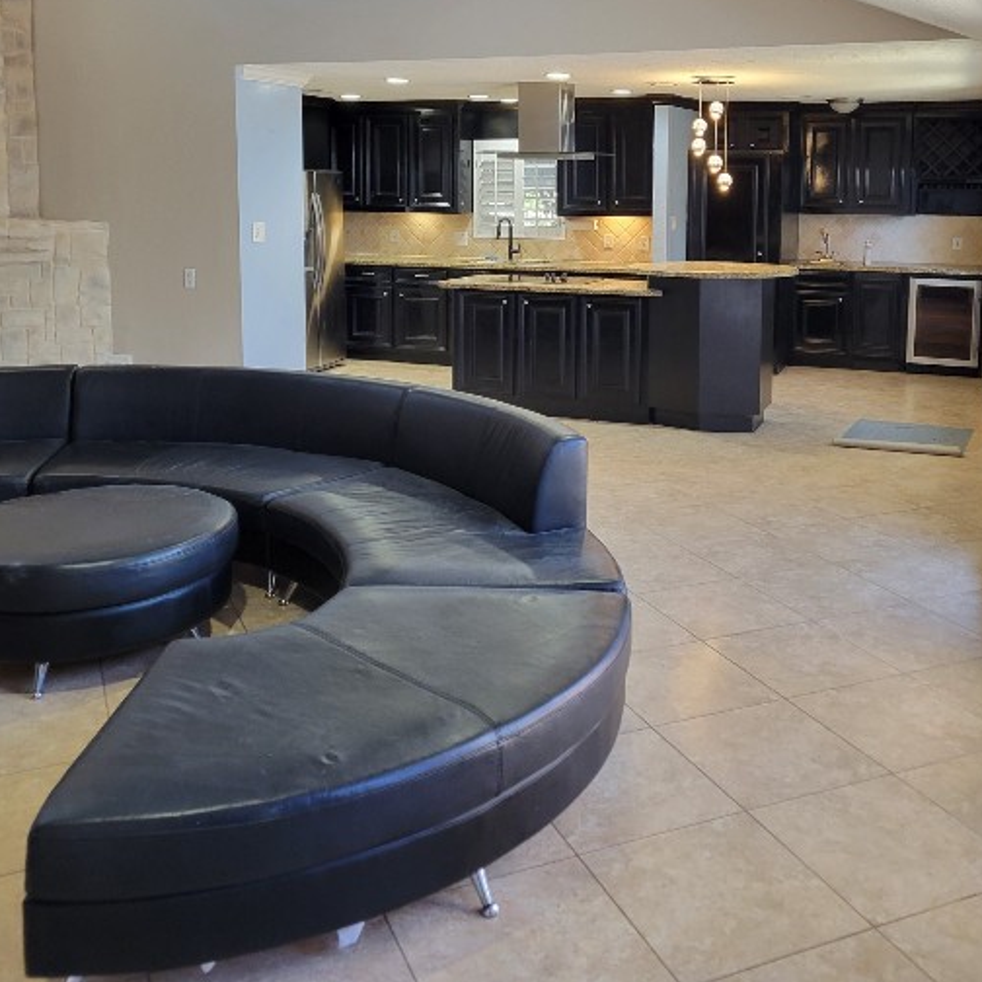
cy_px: 267
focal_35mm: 35
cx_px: 524
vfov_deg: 45.8
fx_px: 1123
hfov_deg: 47.2
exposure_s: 1/60
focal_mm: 5.4
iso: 200
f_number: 1.8
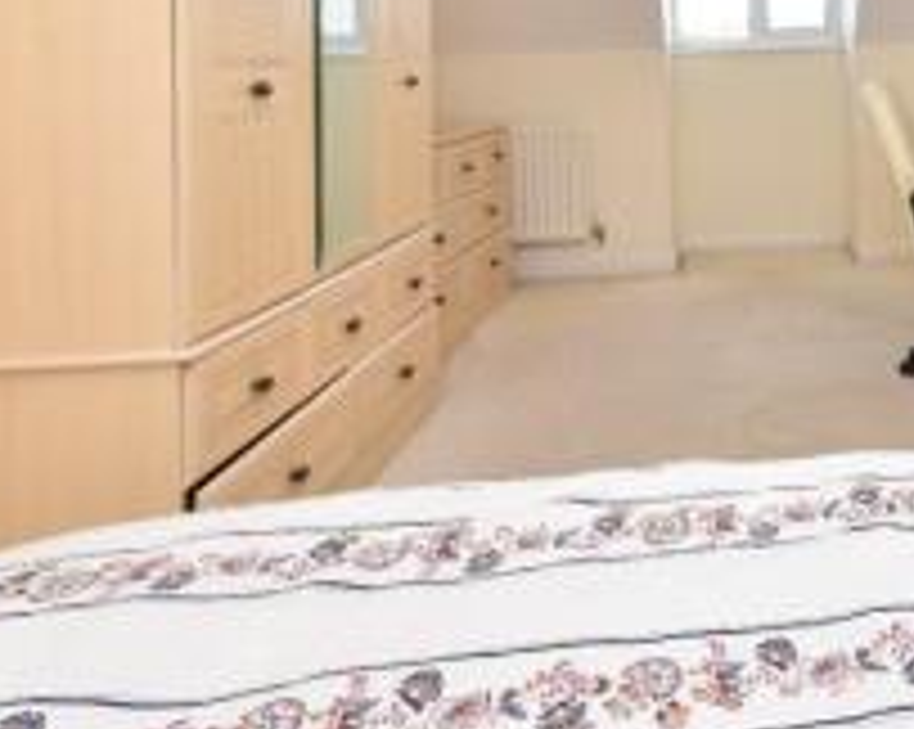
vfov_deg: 40.4
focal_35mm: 33
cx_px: 806
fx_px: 892
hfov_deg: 49.0
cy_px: 47
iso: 400
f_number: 9
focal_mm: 10
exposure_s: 1/25
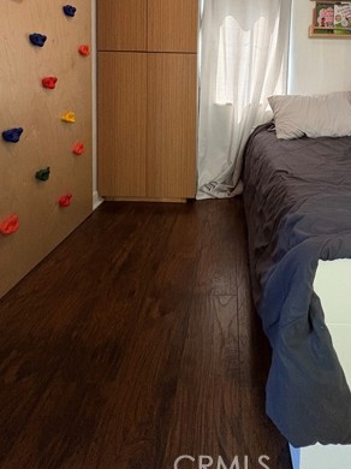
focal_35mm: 23
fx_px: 311
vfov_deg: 67.5
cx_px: 231
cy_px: 99
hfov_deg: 57.7
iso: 500
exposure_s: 1/60
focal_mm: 2.22
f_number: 2.2
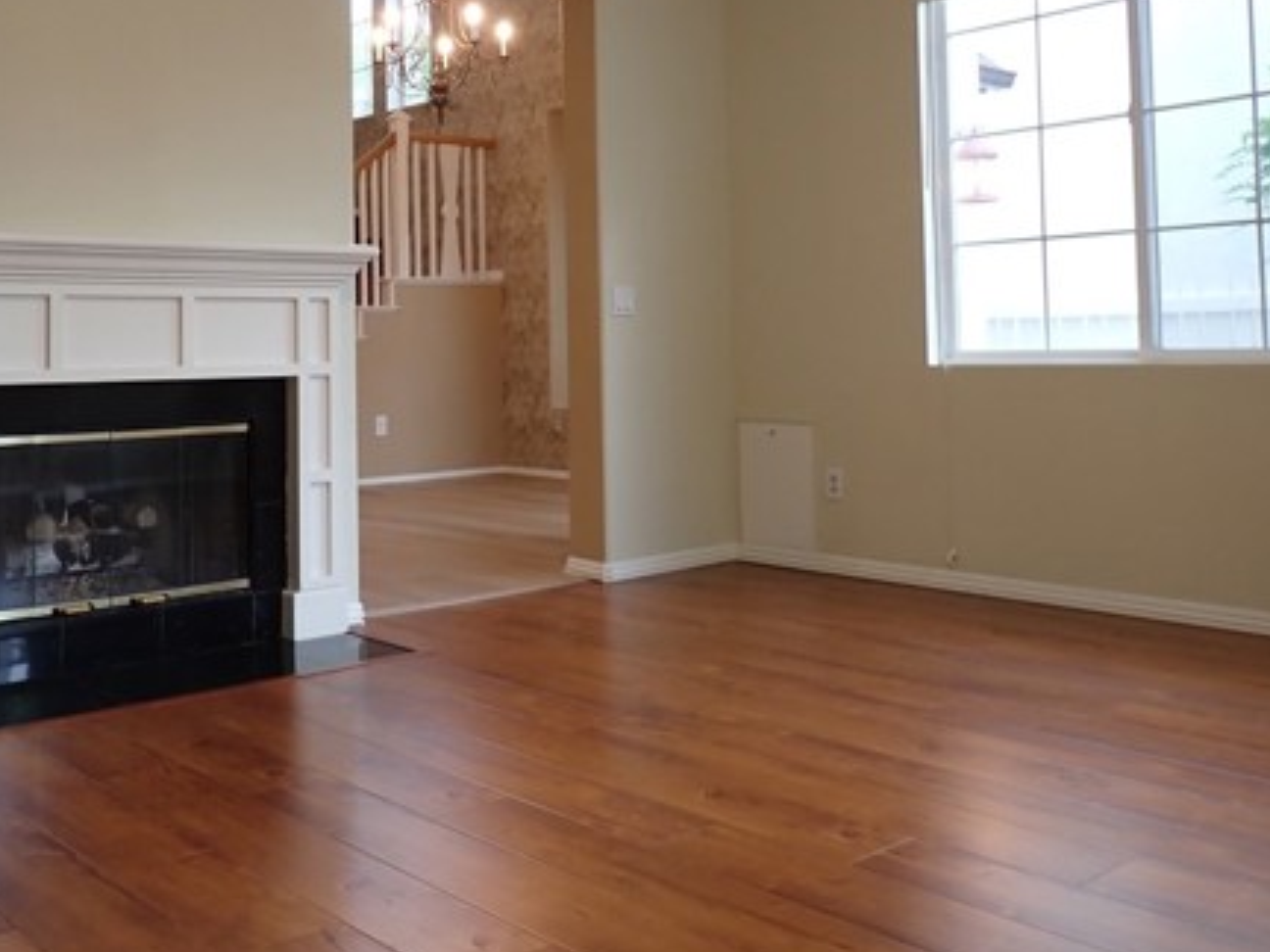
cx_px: 453
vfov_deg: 38.1
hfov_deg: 49.5
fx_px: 1357
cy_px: 288
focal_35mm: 37
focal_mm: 4.5
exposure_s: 1/60
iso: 200
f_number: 2
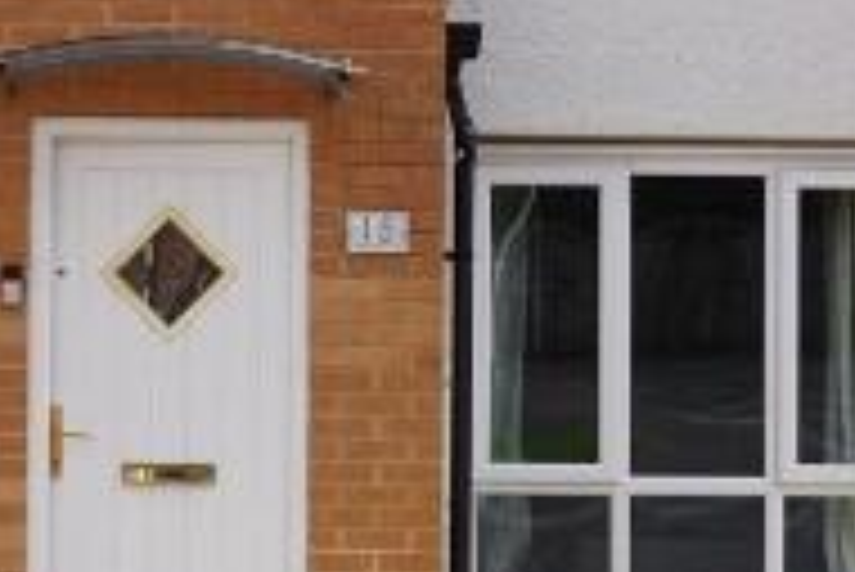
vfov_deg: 10.6
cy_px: 158
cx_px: 135
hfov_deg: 15.7
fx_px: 3066
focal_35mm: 129
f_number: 5
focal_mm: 16
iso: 100
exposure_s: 1/400
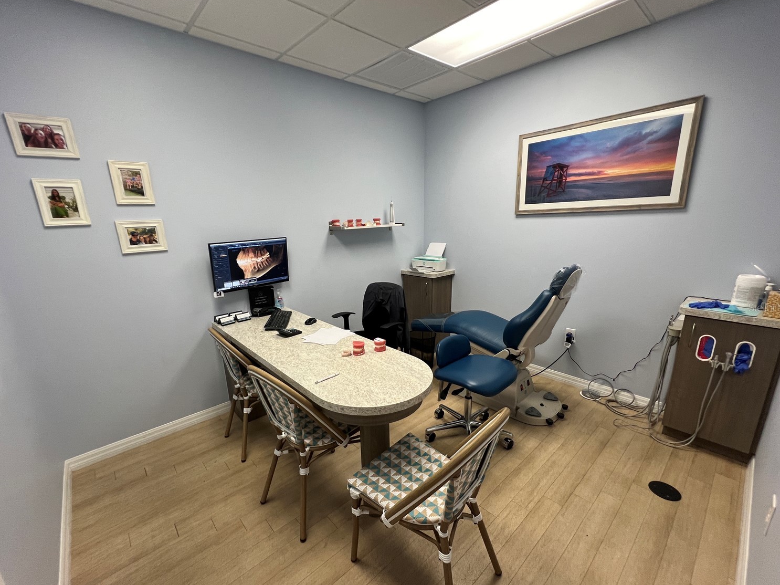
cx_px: 378
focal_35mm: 14
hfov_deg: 102.0
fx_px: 315
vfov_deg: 85.6
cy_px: 307
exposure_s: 1/120
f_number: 1.8
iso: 125
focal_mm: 1.57
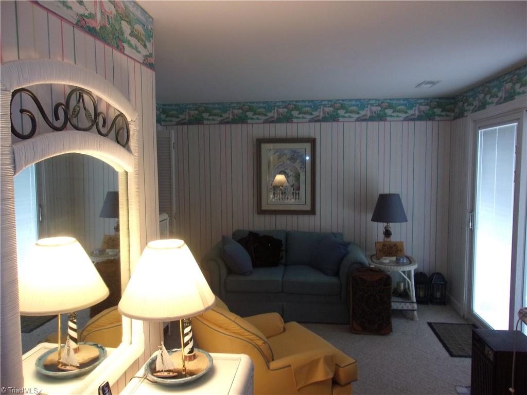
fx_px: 411
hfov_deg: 65.3
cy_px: 198
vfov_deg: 51.4
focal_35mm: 27
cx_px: 264
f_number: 3
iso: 152
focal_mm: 4.9
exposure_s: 1/34
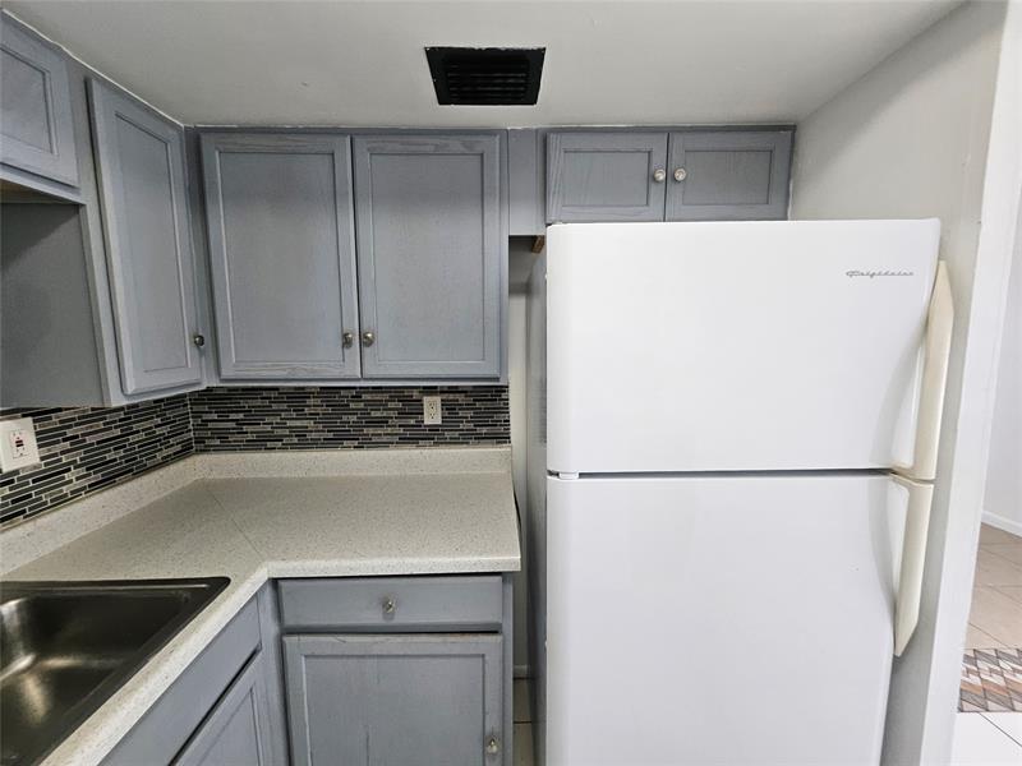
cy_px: 383
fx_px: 384
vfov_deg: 89.9
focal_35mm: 13
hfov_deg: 106.2
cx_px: 511
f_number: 2.2
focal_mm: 1.74
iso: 160
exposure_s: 1/60
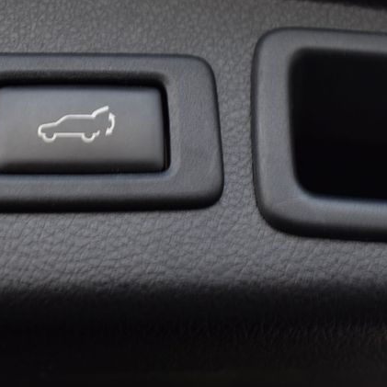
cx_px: 169
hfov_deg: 27.7
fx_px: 784
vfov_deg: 27.7
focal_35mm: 62
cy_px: 195
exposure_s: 1/15
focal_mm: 32
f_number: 6.3
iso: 500
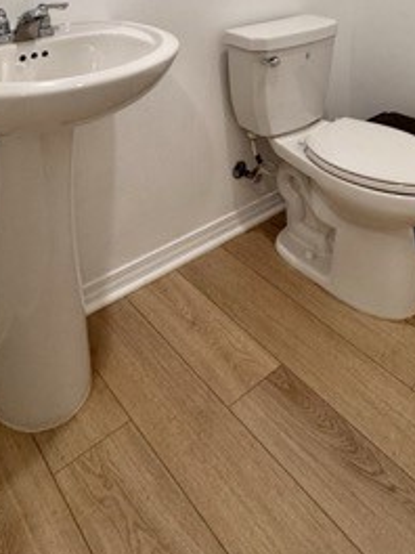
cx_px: 272
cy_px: -69
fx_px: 543
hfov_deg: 41.3
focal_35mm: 34
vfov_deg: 41.6
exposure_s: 1/120
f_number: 2.2
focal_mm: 2.22
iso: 160
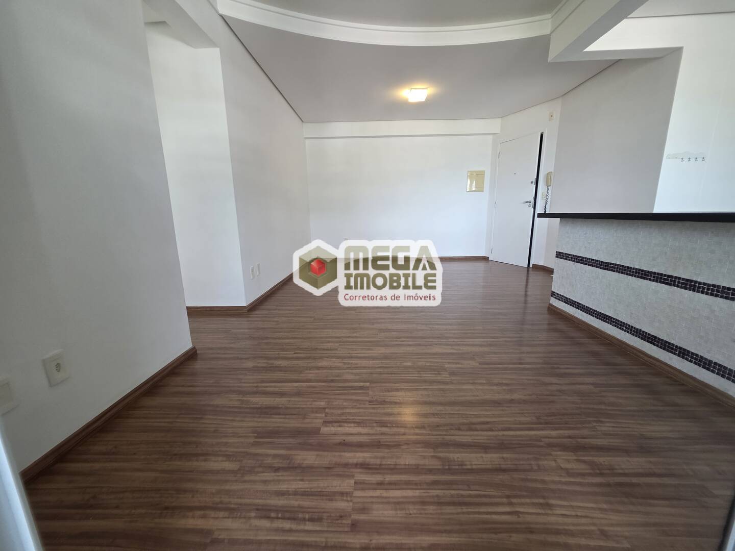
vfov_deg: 89.9
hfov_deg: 106.2
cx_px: 368
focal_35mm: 13
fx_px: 276
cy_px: 276
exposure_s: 1/120
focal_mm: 2.2
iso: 200
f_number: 1.9
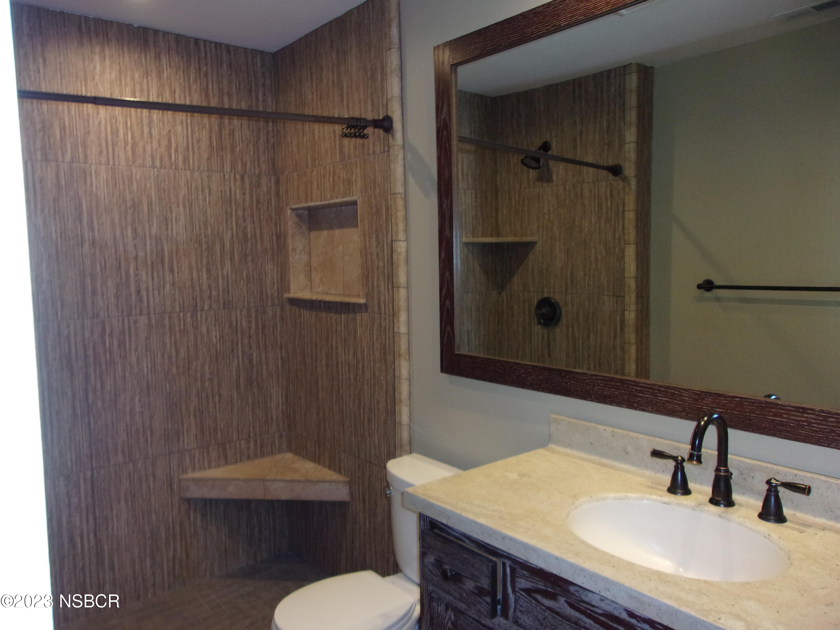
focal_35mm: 27
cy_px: 315
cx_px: 420
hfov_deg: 65.3
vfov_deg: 51.4
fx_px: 655
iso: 200
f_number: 3
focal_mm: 4.9
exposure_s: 1/34
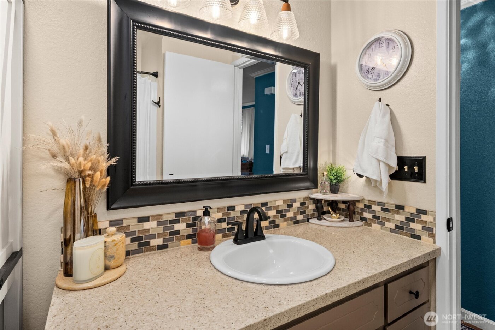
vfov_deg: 67.4
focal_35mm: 18
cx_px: 248
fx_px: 248
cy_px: 165
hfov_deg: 90.0
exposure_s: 1/15
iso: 1000
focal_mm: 18
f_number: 7.1
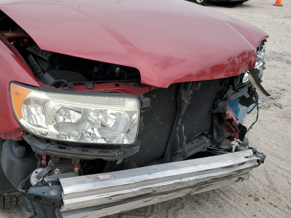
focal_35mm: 37
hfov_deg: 49.9
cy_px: 112
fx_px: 311
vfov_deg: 38.7
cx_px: 119
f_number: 1.5
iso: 50
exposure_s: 1/1250
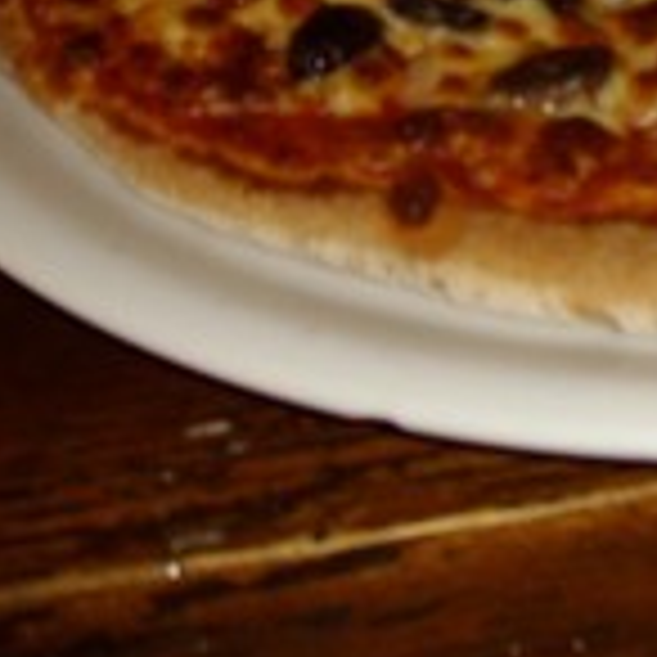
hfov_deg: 17.2
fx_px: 2104
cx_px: 713
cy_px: -61
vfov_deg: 17.2
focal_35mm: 98
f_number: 2.7
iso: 160
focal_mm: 6
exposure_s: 1/50
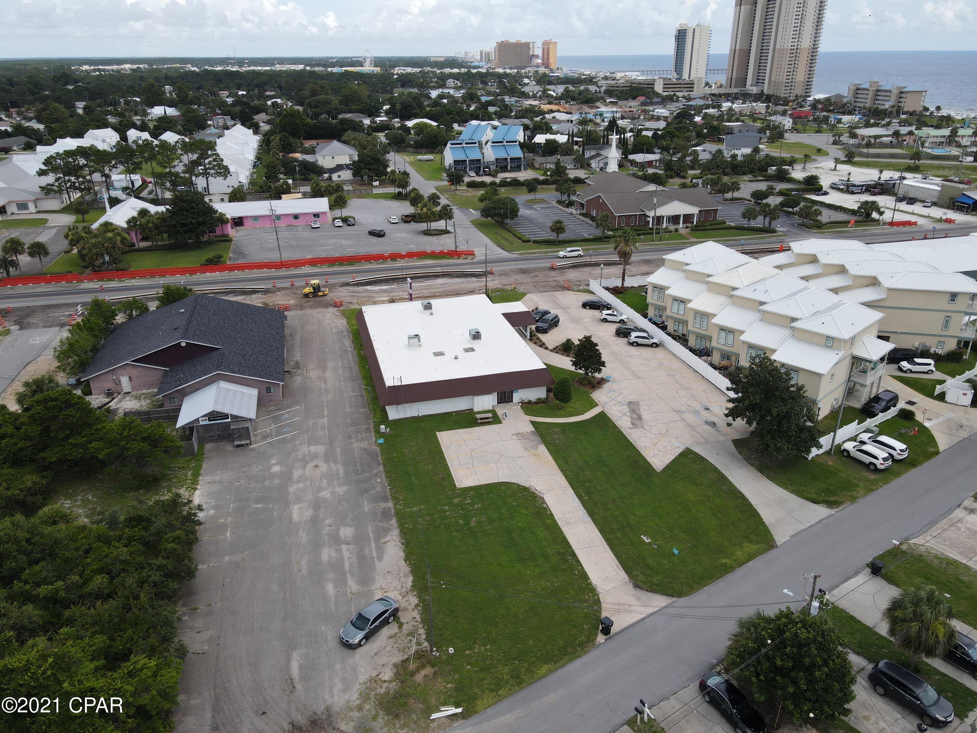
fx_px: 677
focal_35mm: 24
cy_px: 366
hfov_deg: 71.6
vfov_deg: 56.8
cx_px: 488
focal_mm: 4.5
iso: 100
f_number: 2.8
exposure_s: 1/500
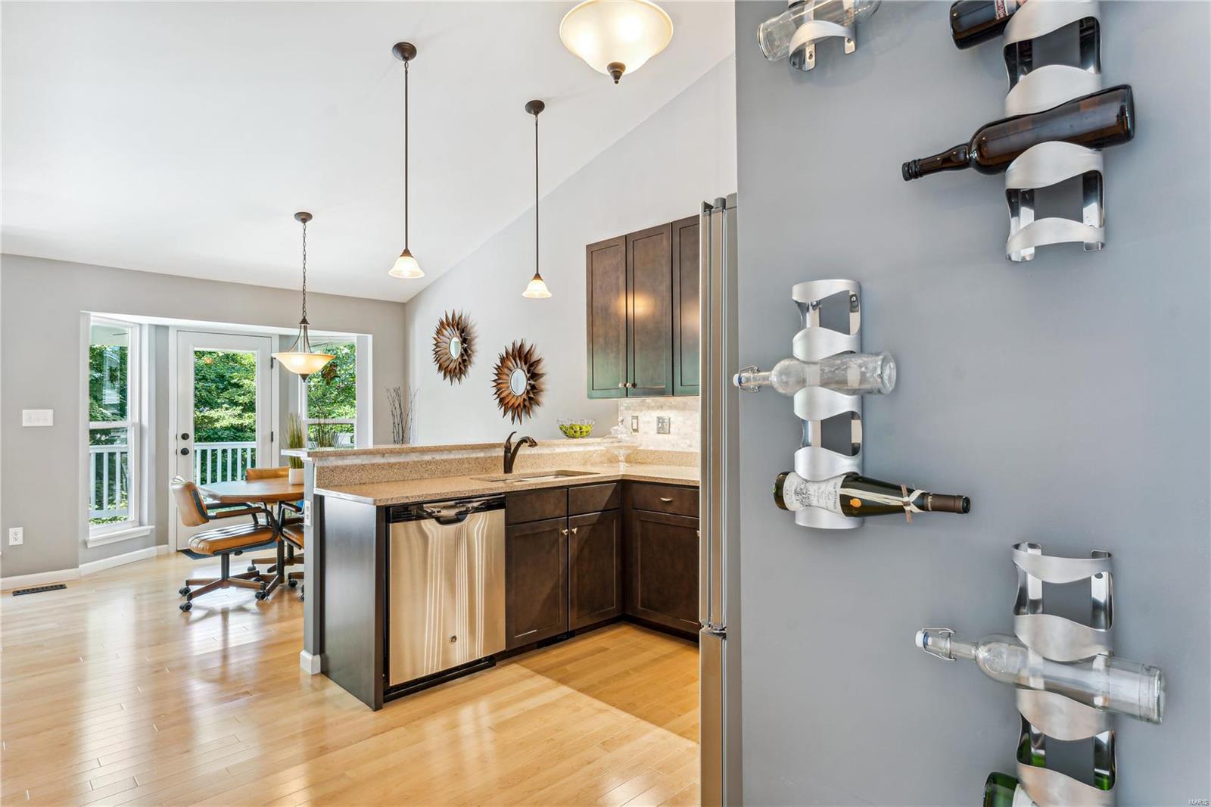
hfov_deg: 87.8
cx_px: 606
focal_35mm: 19
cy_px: 404
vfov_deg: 65.4
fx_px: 629
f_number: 8
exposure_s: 1/2.5
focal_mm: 18.7
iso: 100
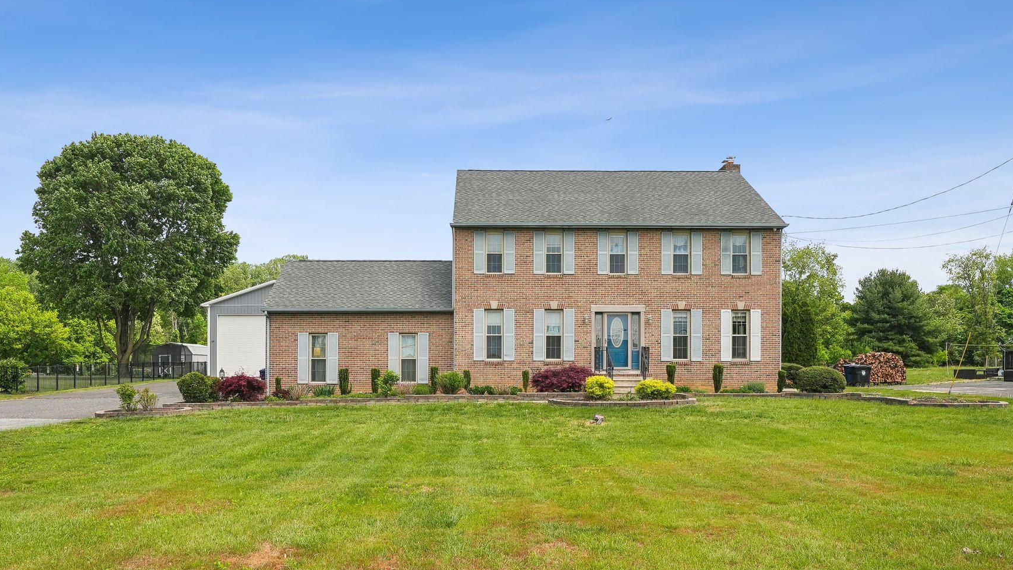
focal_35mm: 30
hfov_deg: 64.3
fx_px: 806
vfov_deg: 38.6
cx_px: 497
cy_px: 372
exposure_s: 1/1600
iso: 800
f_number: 9
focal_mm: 24
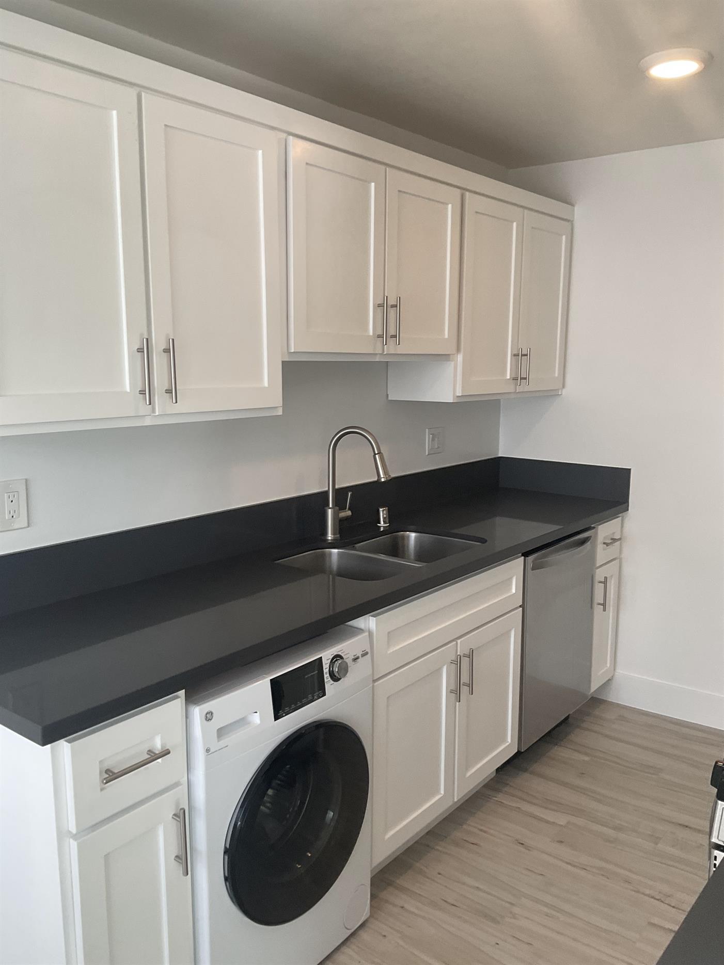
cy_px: 482
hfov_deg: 48.2
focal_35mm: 29
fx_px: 809
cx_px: 362
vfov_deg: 61.7
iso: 40
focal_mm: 3
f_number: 1.8
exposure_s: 1/120
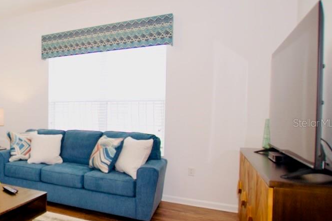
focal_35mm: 29
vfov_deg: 44.8
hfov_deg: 53.7
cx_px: 20
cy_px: 123
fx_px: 267
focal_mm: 10
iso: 400
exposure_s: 1/60
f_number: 4
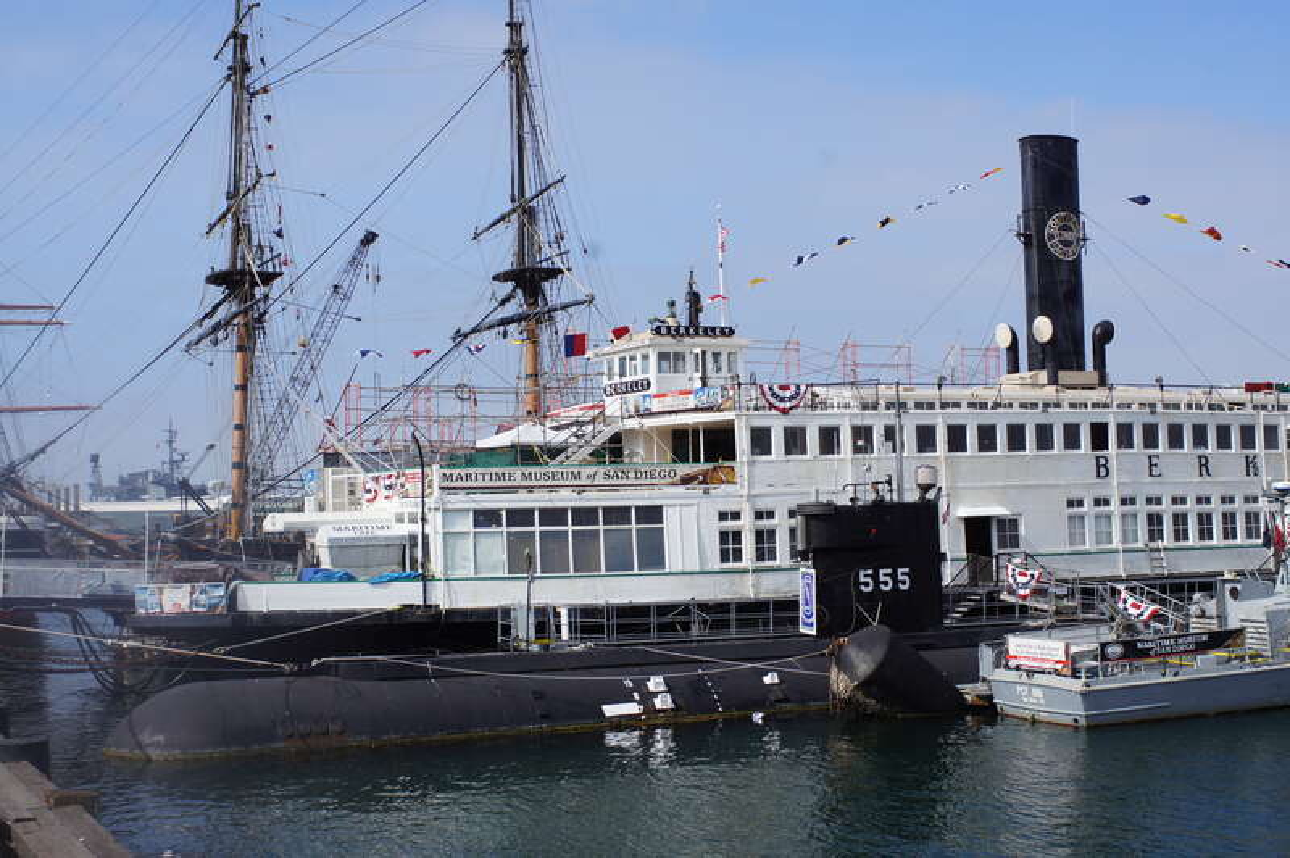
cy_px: 429
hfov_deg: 43.6
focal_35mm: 45
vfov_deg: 29.8
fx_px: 1611
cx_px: 645
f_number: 11
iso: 100
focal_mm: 30
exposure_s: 1/200
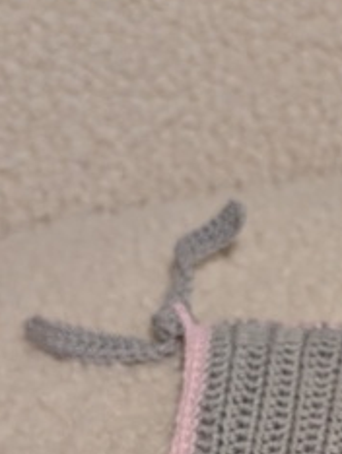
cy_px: 468
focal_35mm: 82
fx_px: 1078
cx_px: 365
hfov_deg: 17.5
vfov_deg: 22.8
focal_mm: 6.9
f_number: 1.68
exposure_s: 1/181
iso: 741
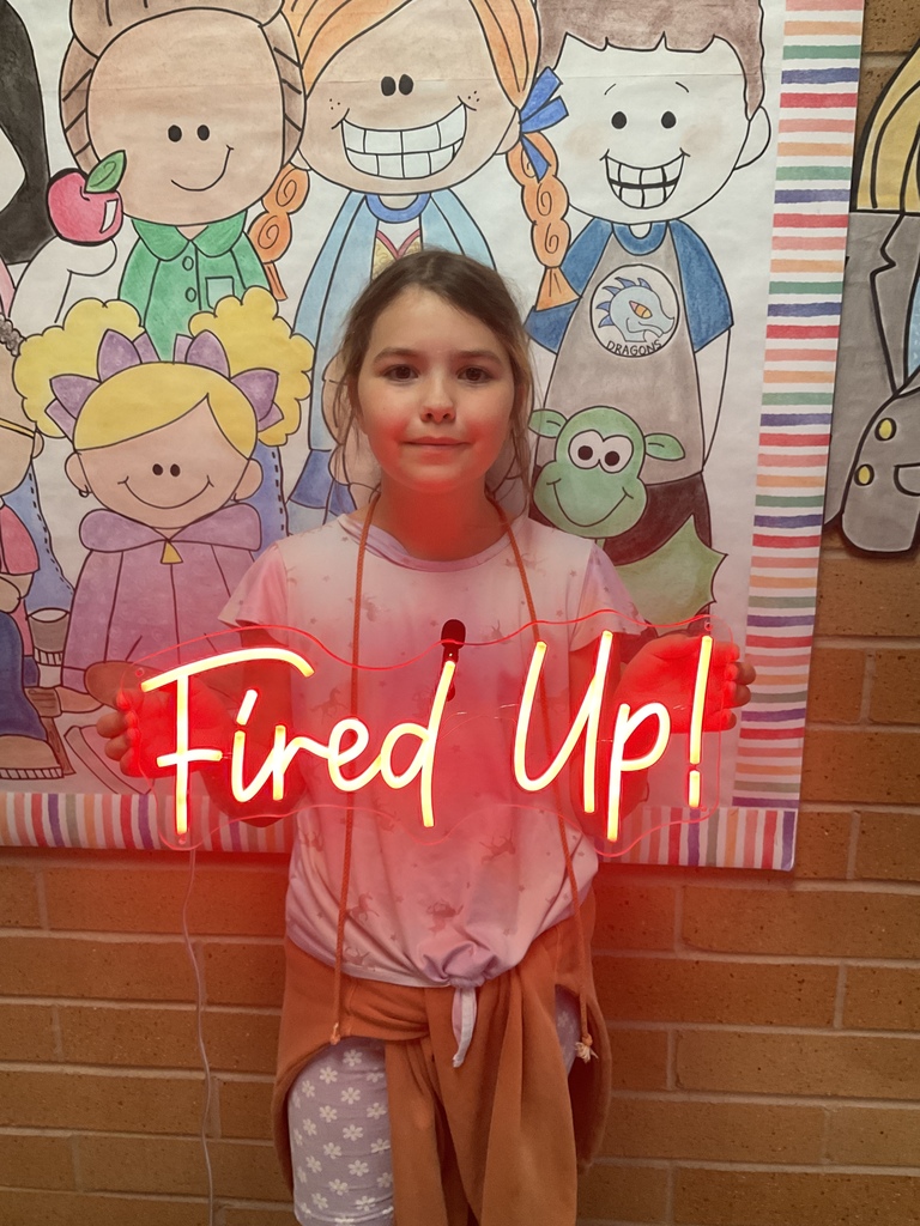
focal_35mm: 29
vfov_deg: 61.7
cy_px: 613
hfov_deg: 48.2
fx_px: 1028
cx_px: 460
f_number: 1.8
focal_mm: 3
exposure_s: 1/60
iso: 100
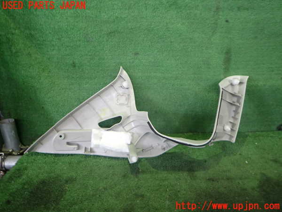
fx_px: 204
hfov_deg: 69.4
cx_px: 141
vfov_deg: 54.9
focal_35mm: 25
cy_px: 106
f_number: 2
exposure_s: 1/30
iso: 250
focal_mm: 4.5
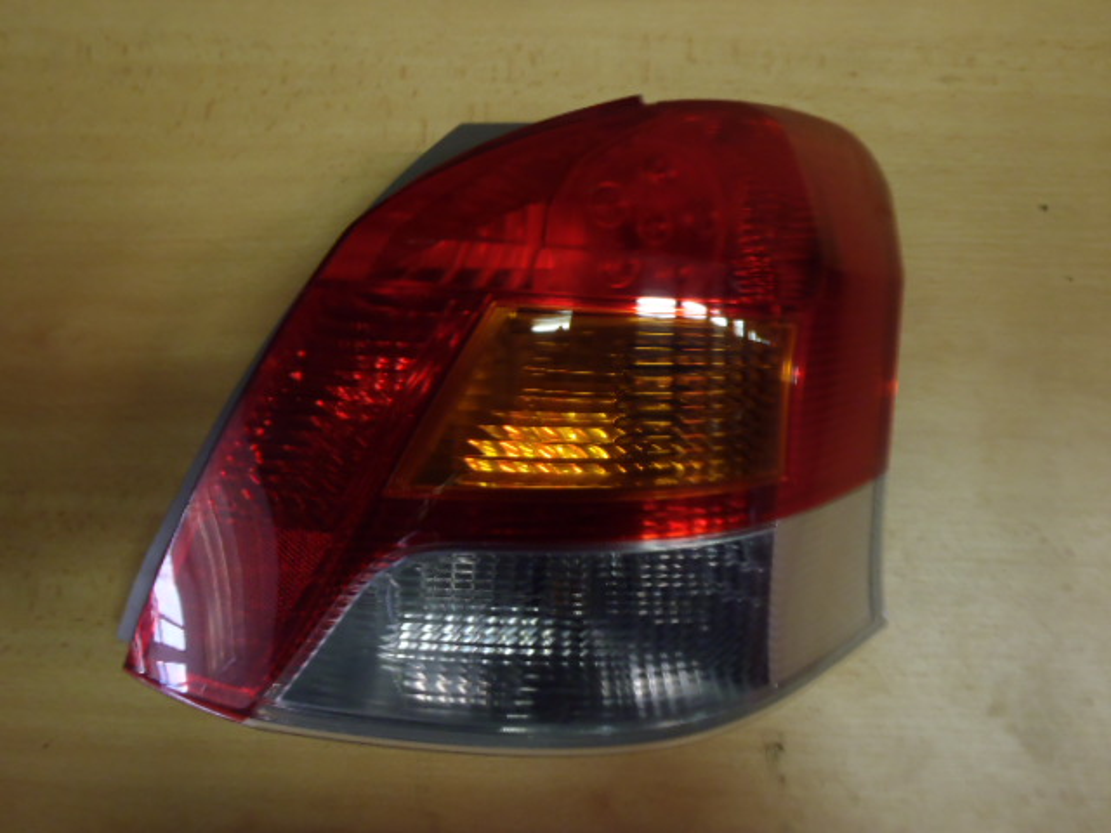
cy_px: 416
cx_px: 556
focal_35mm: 28
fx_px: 899
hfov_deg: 63.4
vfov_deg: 49.7
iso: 250
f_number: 3.9
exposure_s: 1/4
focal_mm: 5
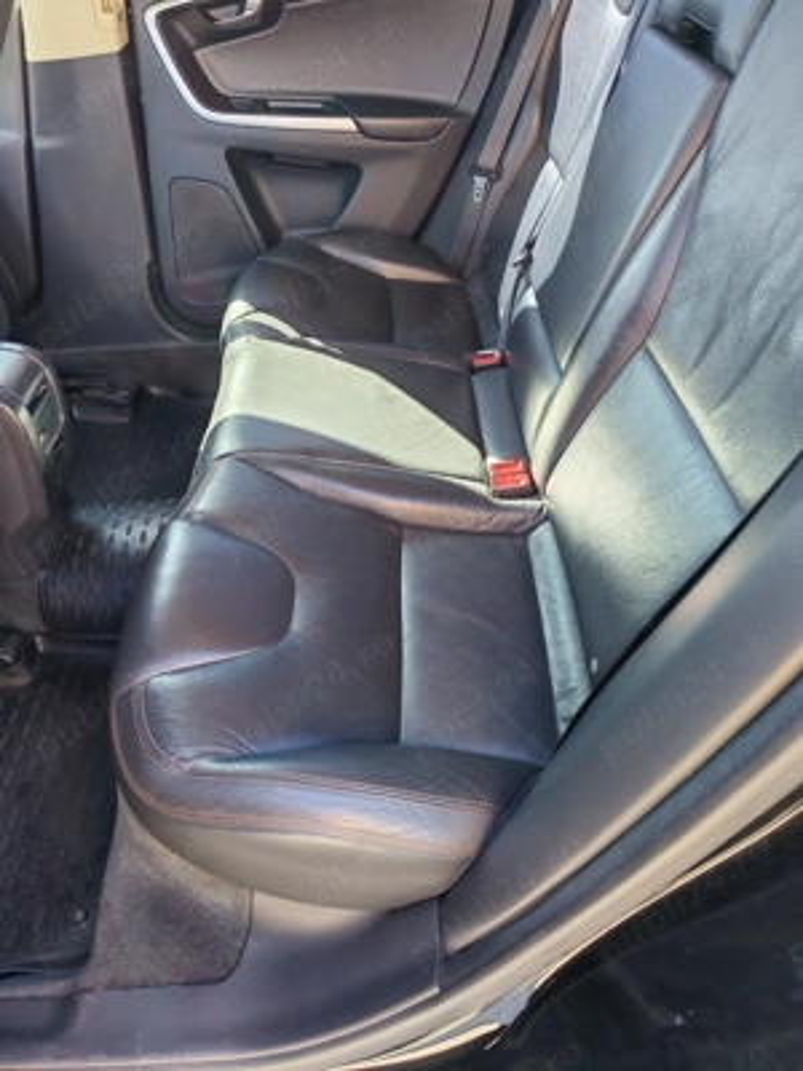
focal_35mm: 27
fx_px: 835
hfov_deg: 51.4
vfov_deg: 65.3
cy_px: 536
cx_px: 402
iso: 80
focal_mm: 5.52
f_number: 1.95
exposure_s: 1/100
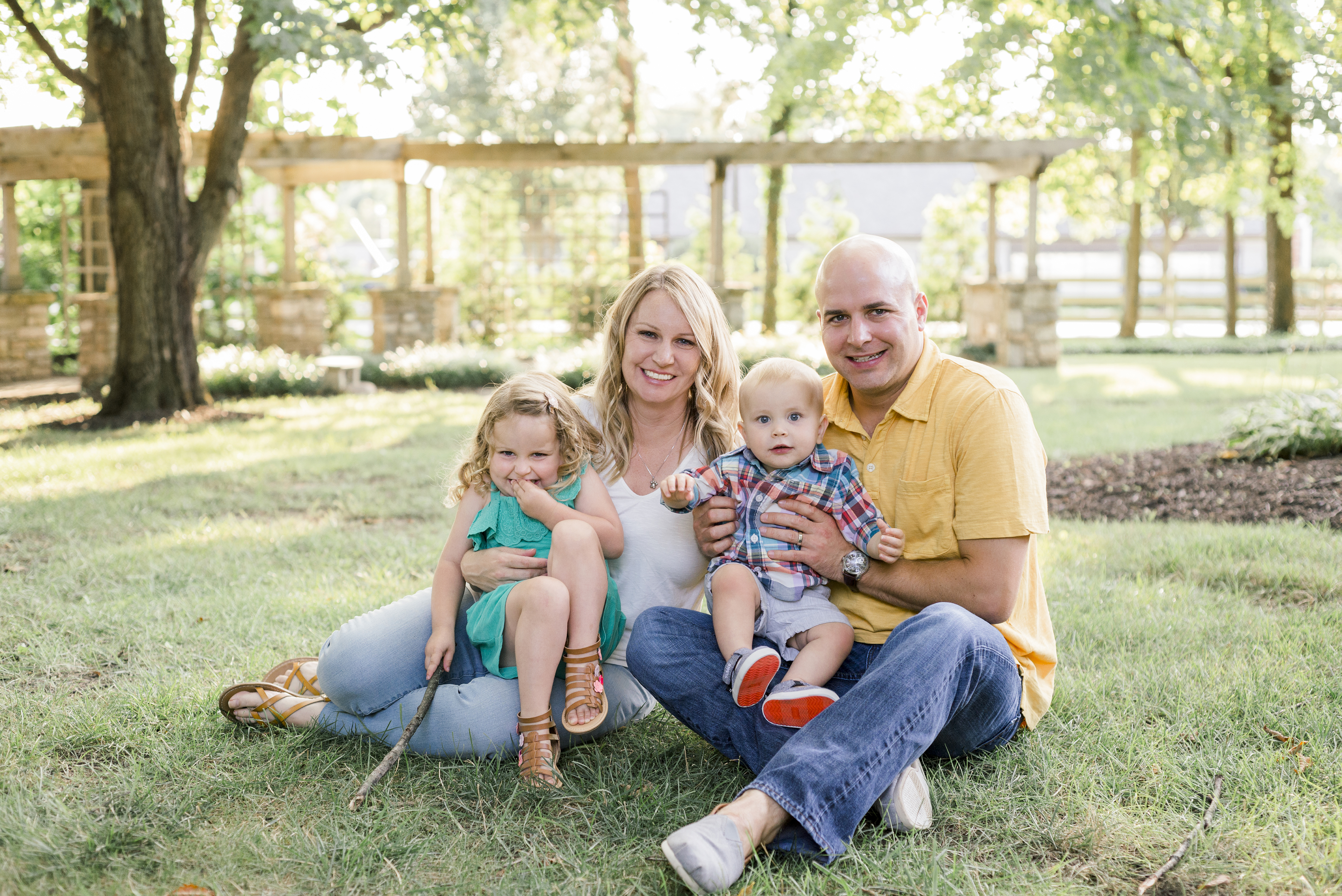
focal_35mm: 50
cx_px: 671
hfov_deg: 39.6
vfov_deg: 27.0
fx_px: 1864
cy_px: 448
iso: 800
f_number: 3.5
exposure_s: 1/250
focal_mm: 50
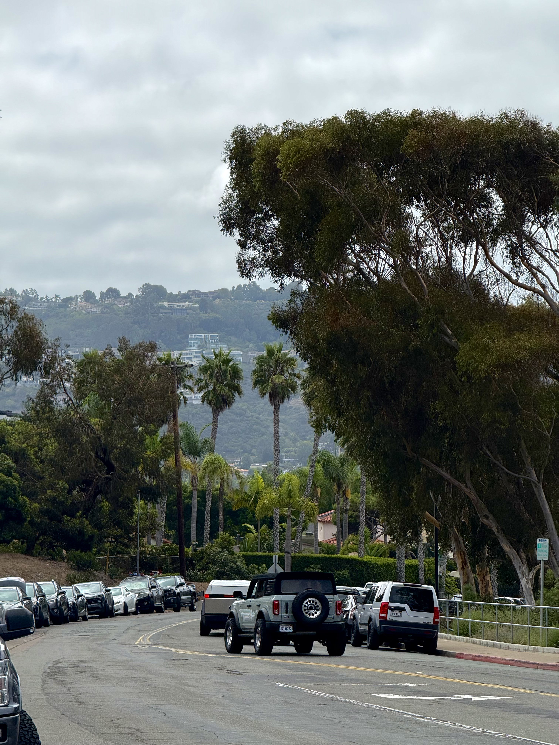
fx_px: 2584
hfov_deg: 12.3
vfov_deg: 16.4
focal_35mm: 120
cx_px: 280
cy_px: 372
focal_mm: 15.66
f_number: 2.8
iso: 50
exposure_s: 1/2212
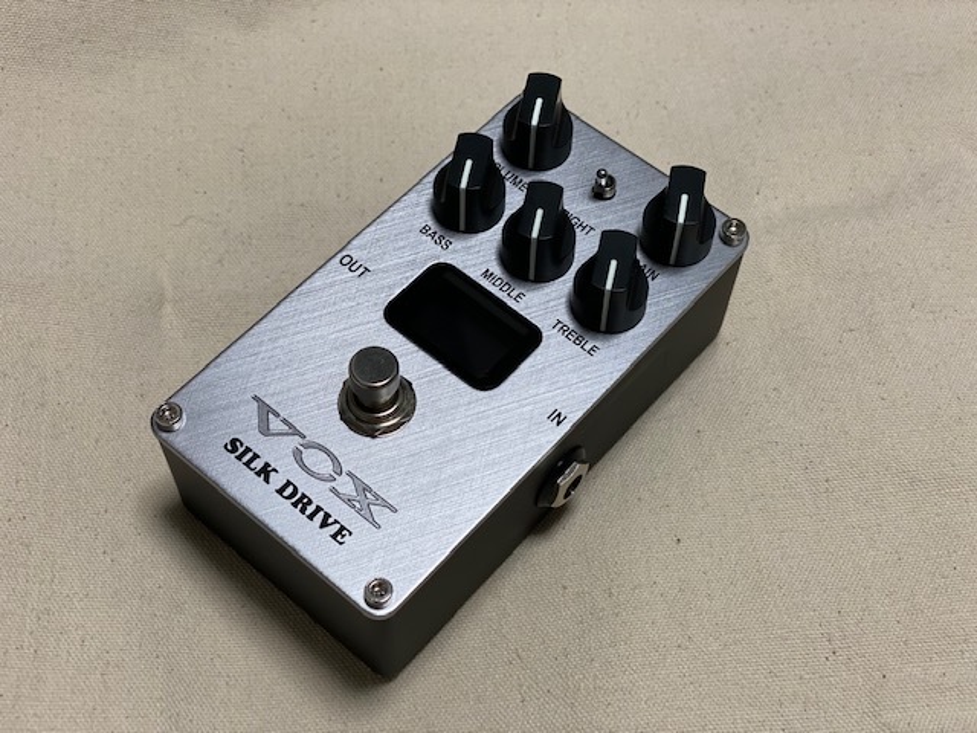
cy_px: 366
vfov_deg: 28.0
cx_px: 488
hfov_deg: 36.8
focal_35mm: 52
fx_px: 1468
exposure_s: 1/100
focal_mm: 6
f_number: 2
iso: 100
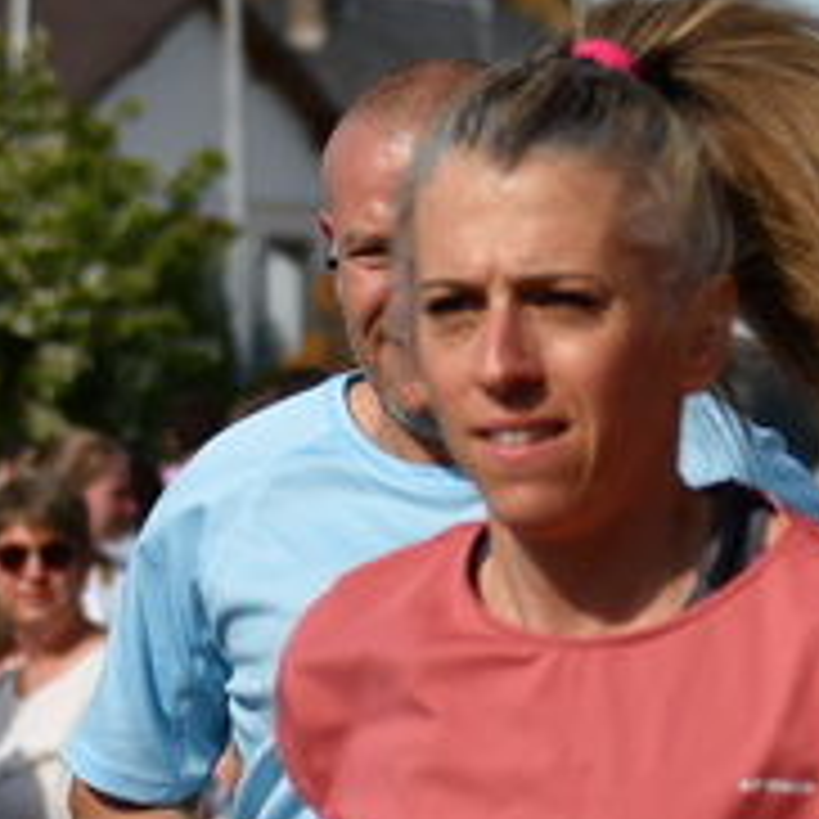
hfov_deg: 4.5
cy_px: 562
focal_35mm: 388
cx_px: 432
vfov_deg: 4.5
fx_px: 10386
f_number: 4.5
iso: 100
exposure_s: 1/1600
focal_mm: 70
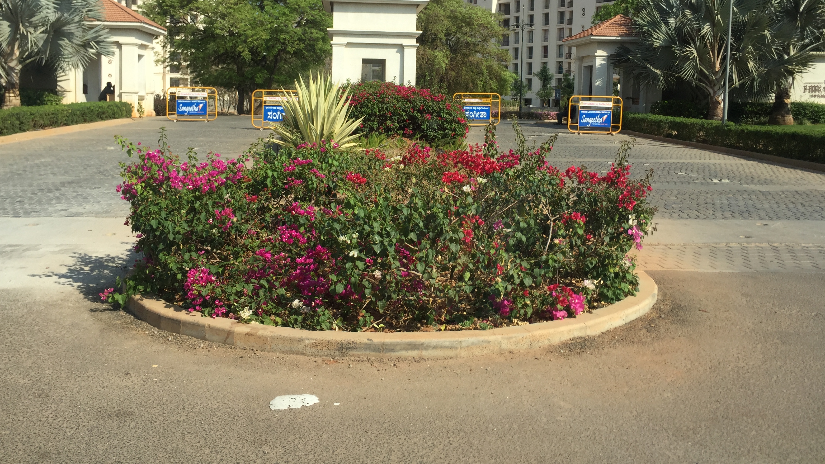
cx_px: 408
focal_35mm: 33
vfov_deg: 35.2
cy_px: 141
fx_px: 722
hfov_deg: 59.5
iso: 32
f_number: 2.2
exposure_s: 1/1721
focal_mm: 4.15
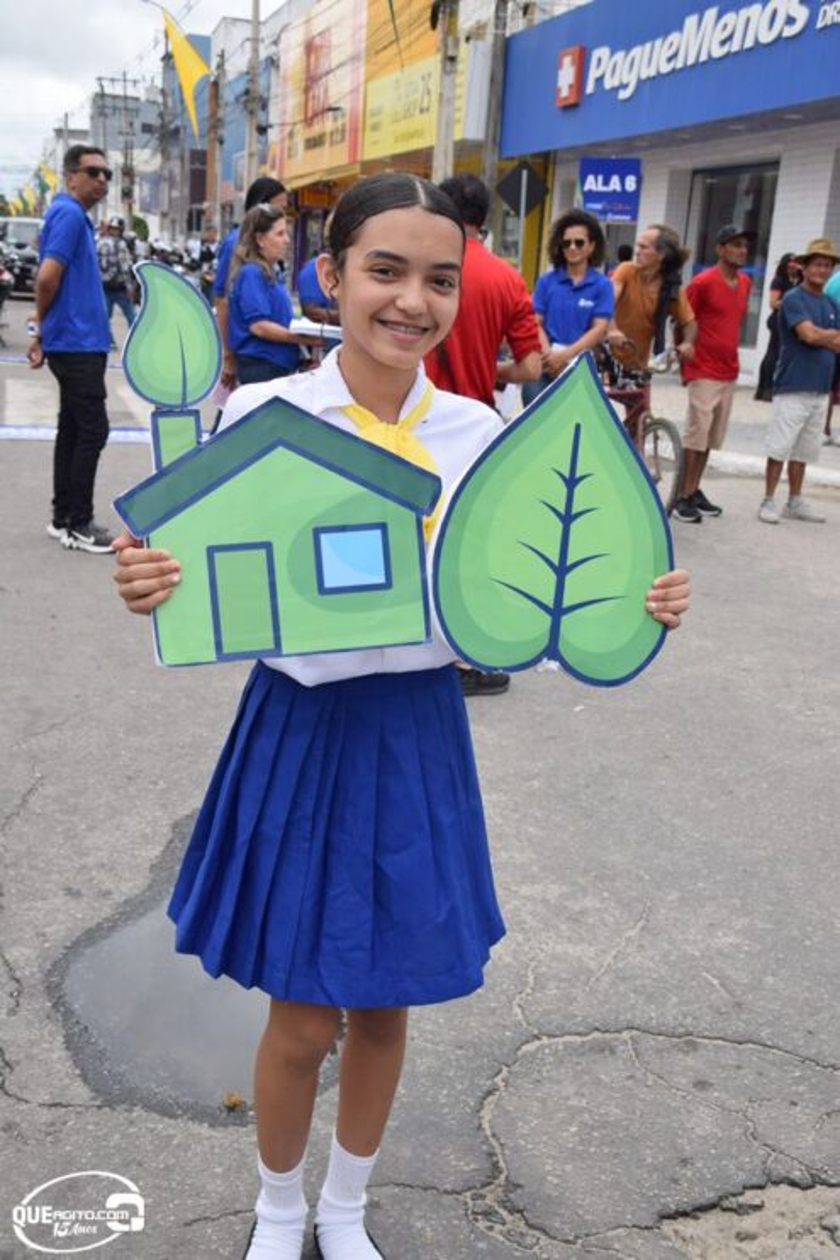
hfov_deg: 31.9
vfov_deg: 46.4
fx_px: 1469
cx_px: 420
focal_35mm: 42
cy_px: 630
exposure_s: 1/320
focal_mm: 28
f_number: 9
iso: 200
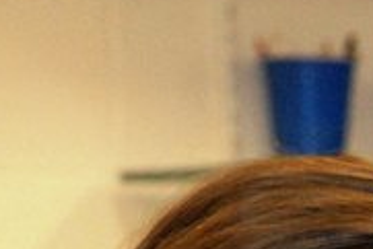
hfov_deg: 3.0
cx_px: 929
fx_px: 7051
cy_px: 608
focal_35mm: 680
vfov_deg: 2.0
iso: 1600
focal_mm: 80
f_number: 5.6
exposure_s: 1/60
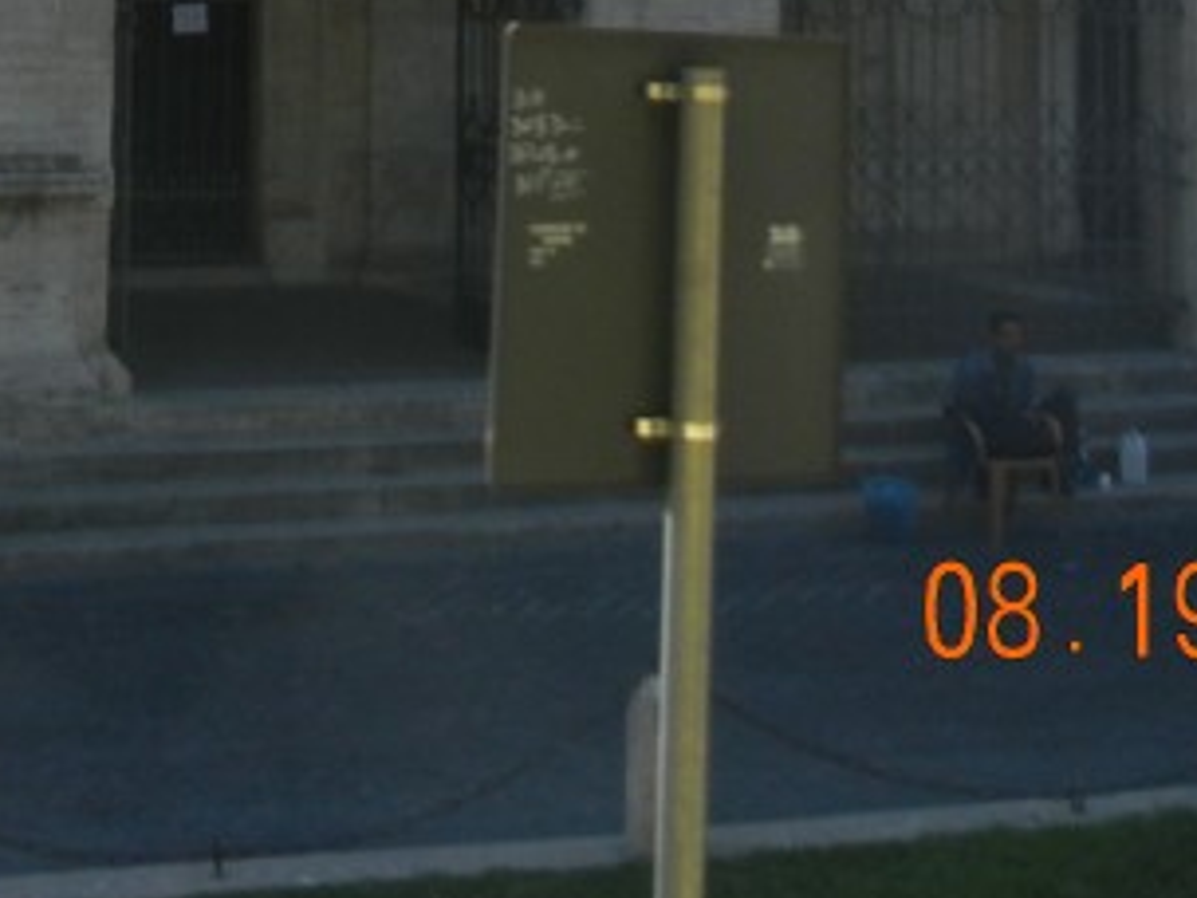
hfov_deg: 19.1
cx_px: 146
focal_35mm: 101
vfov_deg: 13.5
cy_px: -587
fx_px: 3493
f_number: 3.5
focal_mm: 5.4
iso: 160
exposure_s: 1/790
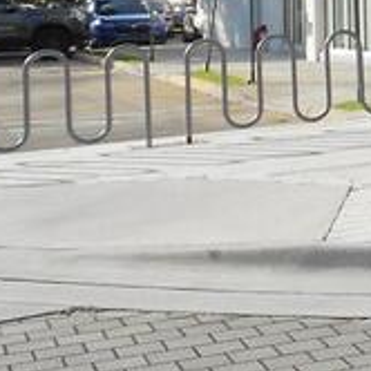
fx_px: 1346
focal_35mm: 111
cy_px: -112
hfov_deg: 12.8
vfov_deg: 15.0
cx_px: 829
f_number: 3.2
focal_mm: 4.6
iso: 80
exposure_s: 1/800
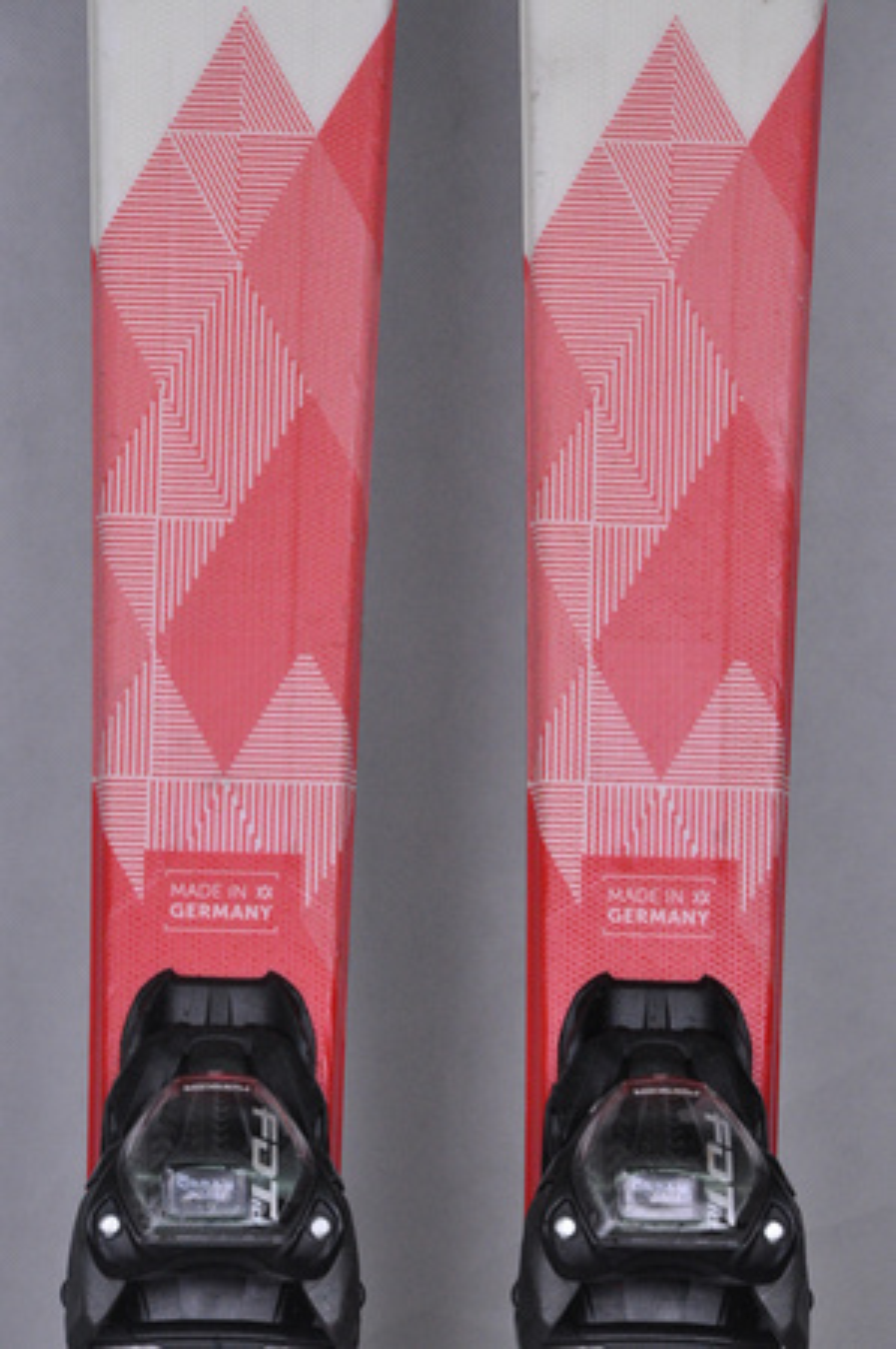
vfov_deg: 13.1
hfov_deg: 8.7
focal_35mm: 158
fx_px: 5893
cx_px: 448
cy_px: 674
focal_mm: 105
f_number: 9.5
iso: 3200
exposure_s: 1/125
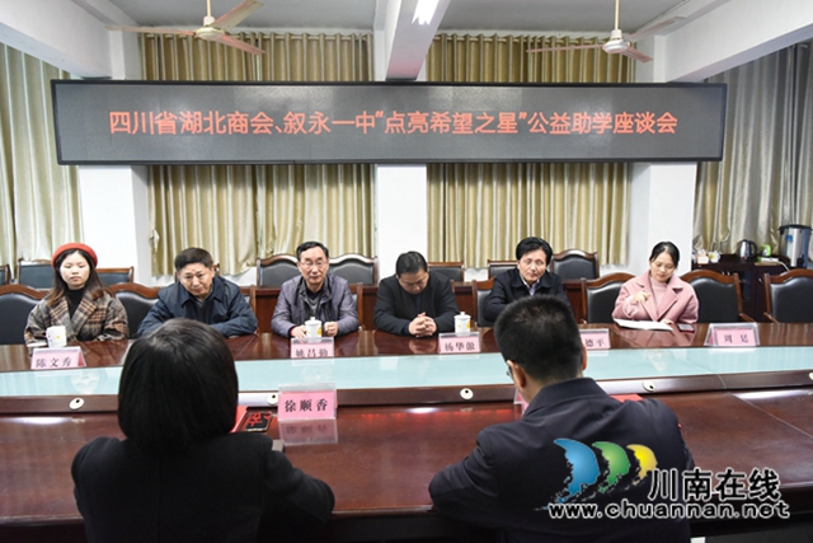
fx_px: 542
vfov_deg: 53.2
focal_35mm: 24
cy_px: 272
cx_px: 406
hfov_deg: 73.7
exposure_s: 1/80
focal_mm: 24
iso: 5000
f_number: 4.5
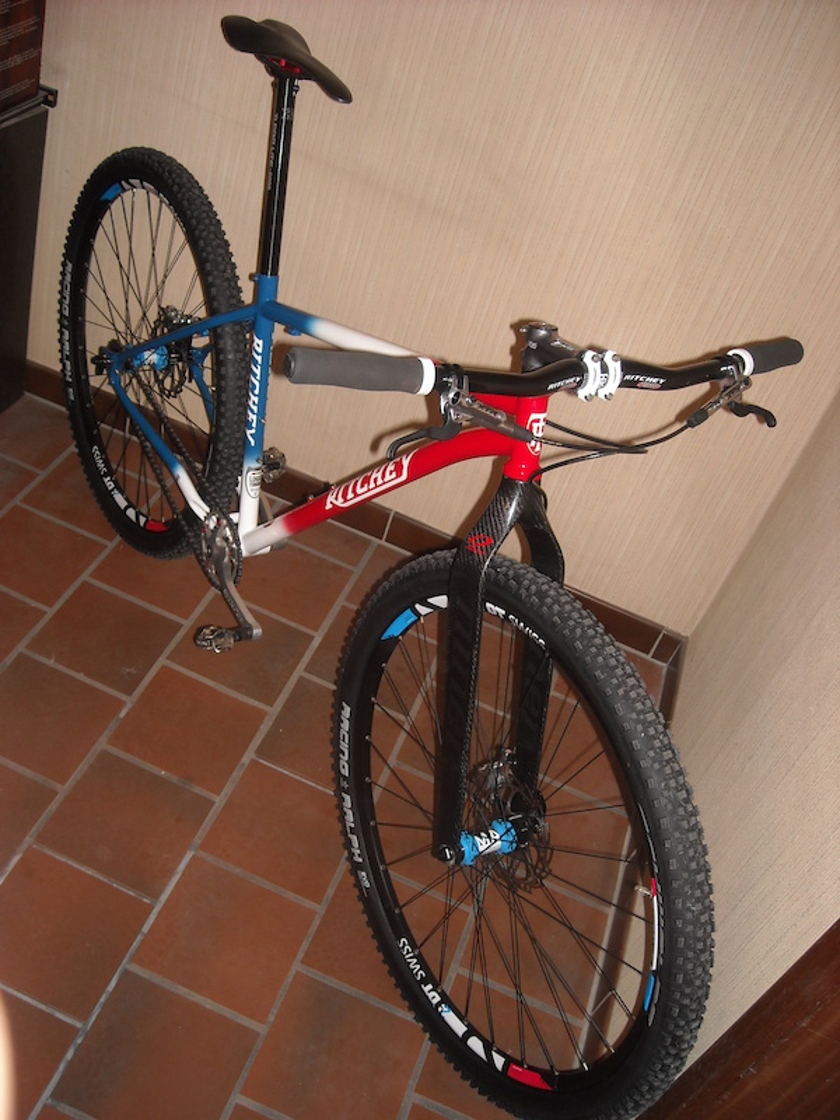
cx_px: 420
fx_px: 1132
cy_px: 560
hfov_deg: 40.7
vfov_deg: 52.6
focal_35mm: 35
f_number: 2.8
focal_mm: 5.7
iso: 100
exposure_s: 1/60
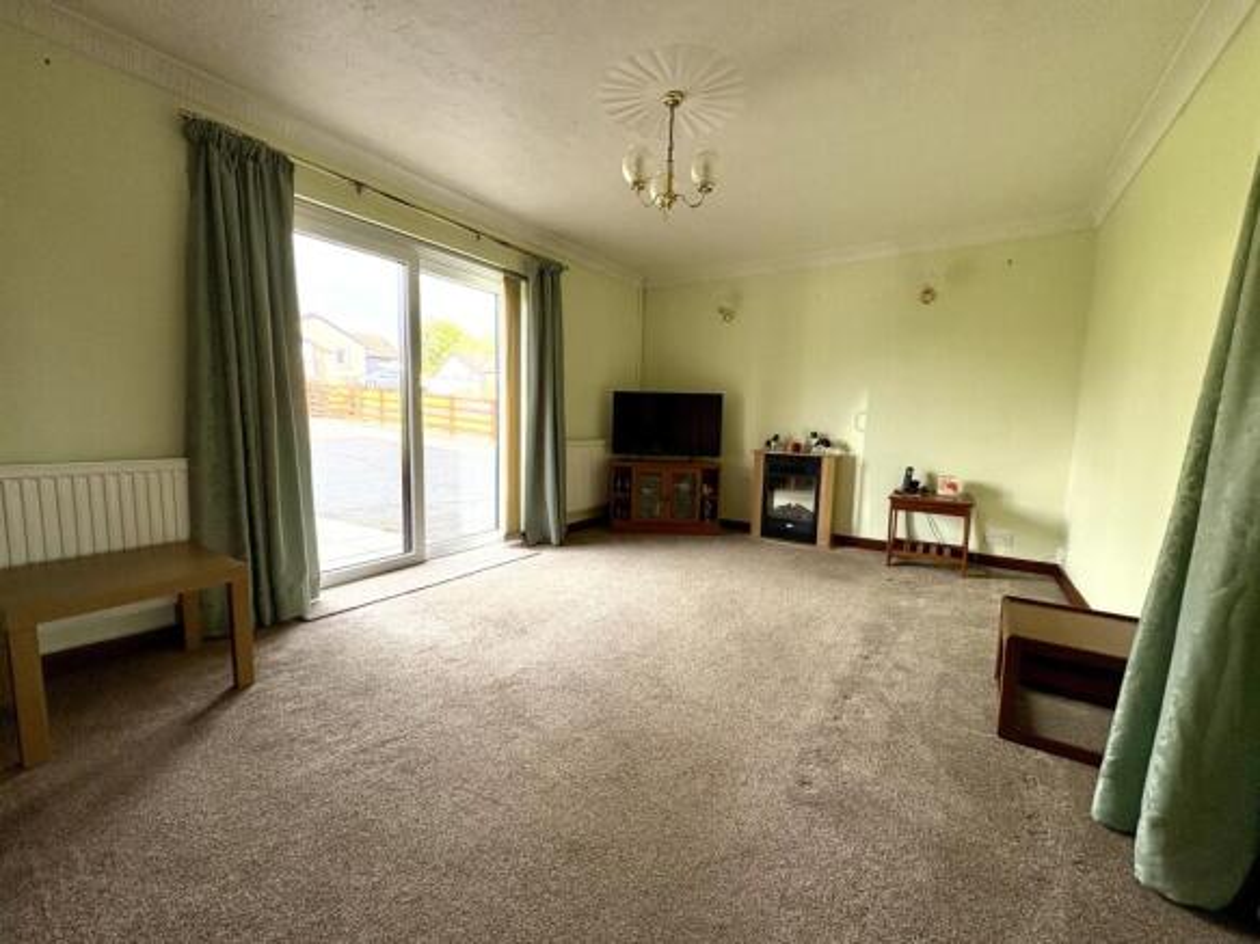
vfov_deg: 85.7
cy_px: 472
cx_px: 630
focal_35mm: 14
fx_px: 509
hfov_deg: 102.1
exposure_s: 1/102
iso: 125
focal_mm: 2.22
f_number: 2.2
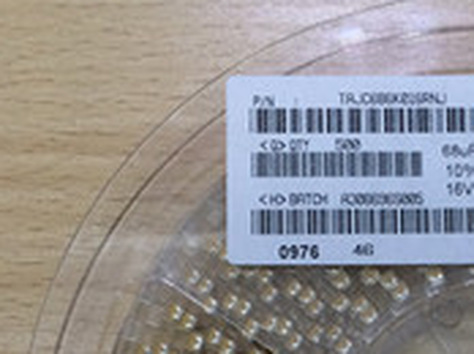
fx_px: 1176
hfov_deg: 22.0
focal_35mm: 86
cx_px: 474
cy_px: 460
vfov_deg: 16.2
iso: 80
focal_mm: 4.12
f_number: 2.2
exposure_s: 1/33
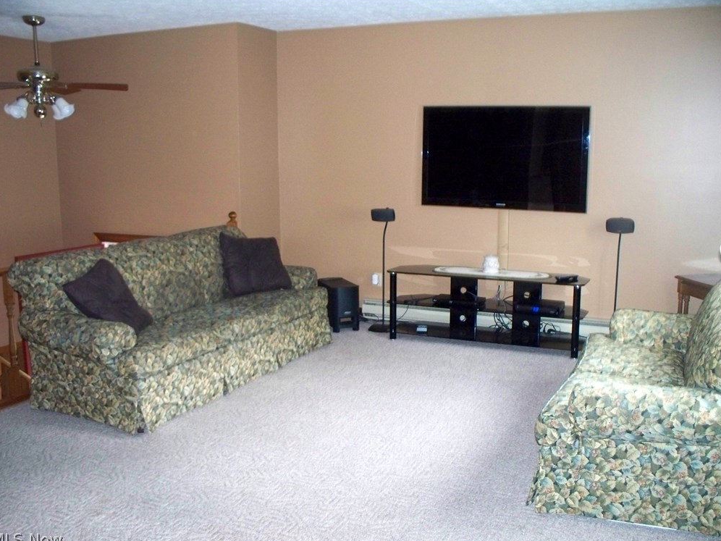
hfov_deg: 50.1
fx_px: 771
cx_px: 358
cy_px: 273
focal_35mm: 37
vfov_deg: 38.7
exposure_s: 1/30
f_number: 2.8
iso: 400
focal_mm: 7.54
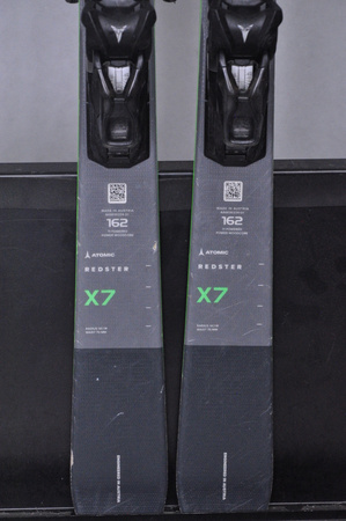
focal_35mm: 120
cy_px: 260
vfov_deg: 17.1
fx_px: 1734
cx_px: 173
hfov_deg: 11.4
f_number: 8
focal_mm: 80
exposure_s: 1/125
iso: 3200
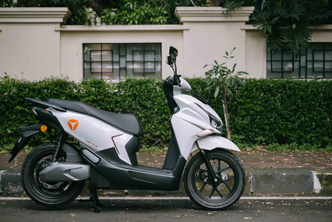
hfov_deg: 29.7
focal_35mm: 68
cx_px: 166
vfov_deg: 20.0
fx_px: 627
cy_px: 111
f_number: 2.8
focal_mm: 68
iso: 250
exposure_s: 1/320
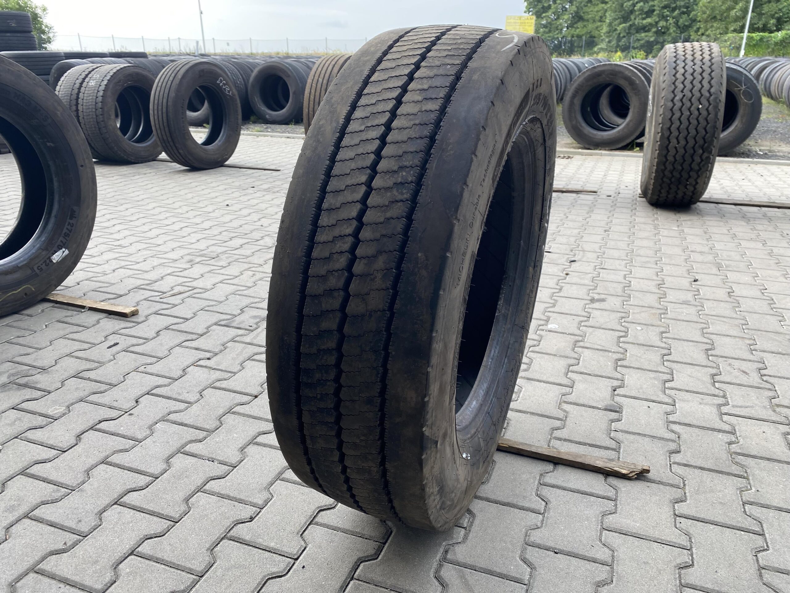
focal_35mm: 26
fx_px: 593
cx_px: 395
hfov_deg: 67.3
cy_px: 296
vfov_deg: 53.1
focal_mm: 4.25
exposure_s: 1/236
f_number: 1.8
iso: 32
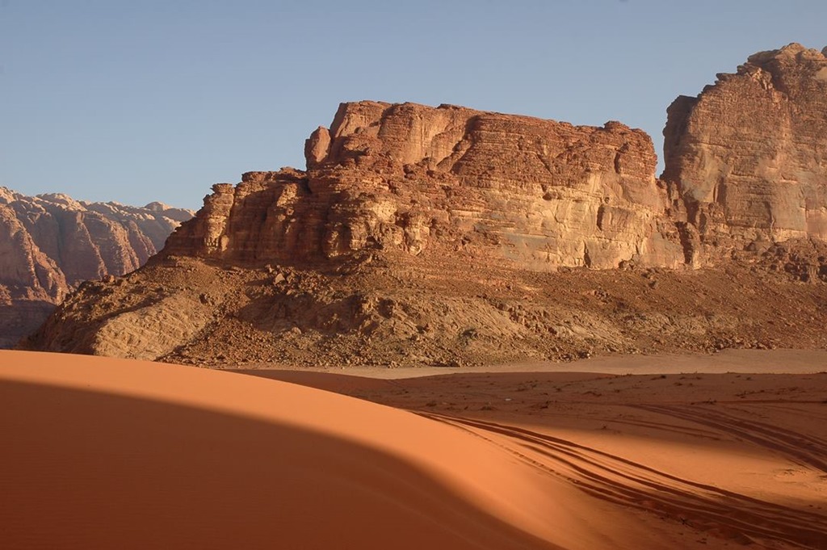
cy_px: 275
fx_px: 1171
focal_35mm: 51
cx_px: 414
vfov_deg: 26.4
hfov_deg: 38.9
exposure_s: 1/250
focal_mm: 34
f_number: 9.5
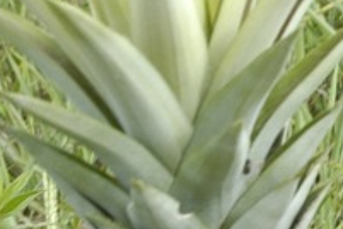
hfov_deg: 6.9
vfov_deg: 5.0
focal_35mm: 277
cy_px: 189
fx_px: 2641
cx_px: 930
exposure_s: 1/80
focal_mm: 29
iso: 200
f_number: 11
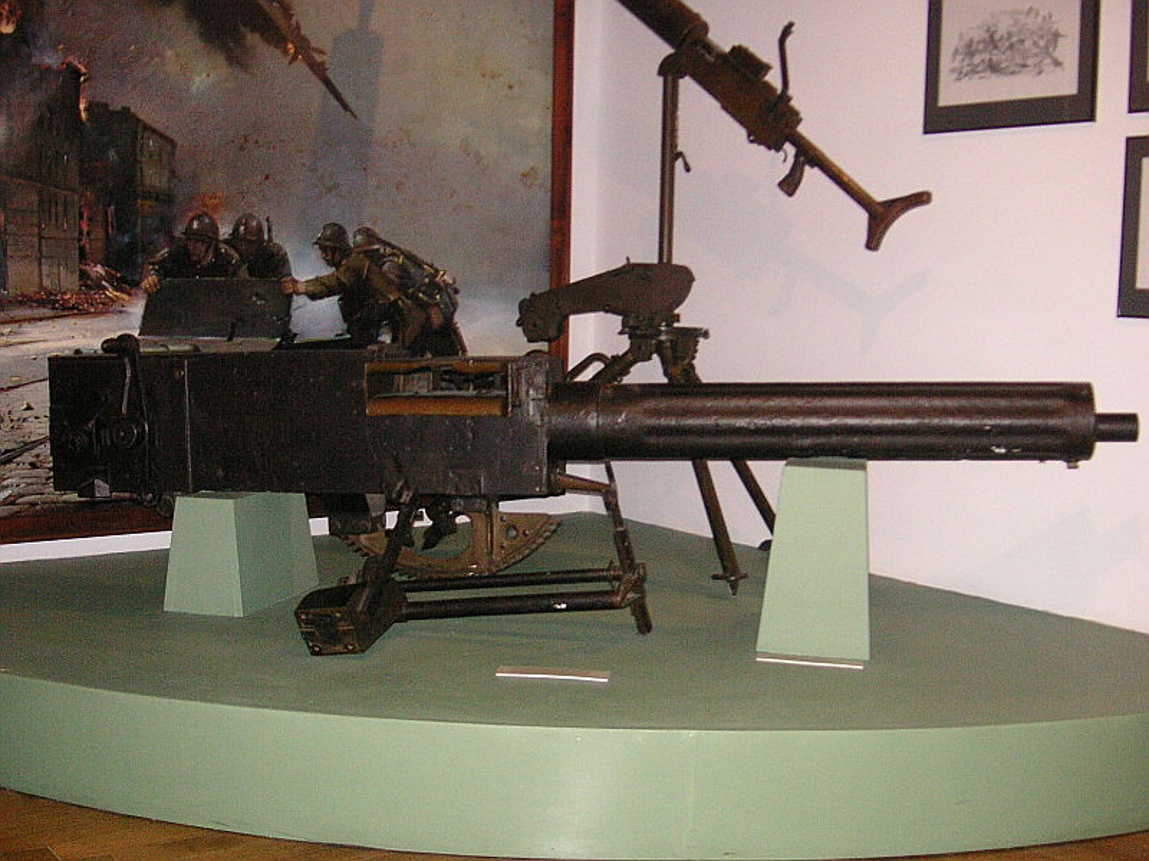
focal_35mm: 37
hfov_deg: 50.1
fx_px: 1228
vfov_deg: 38.7
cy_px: 430
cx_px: 574
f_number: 2.8
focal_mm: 6.1
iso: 160
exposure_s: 1/45
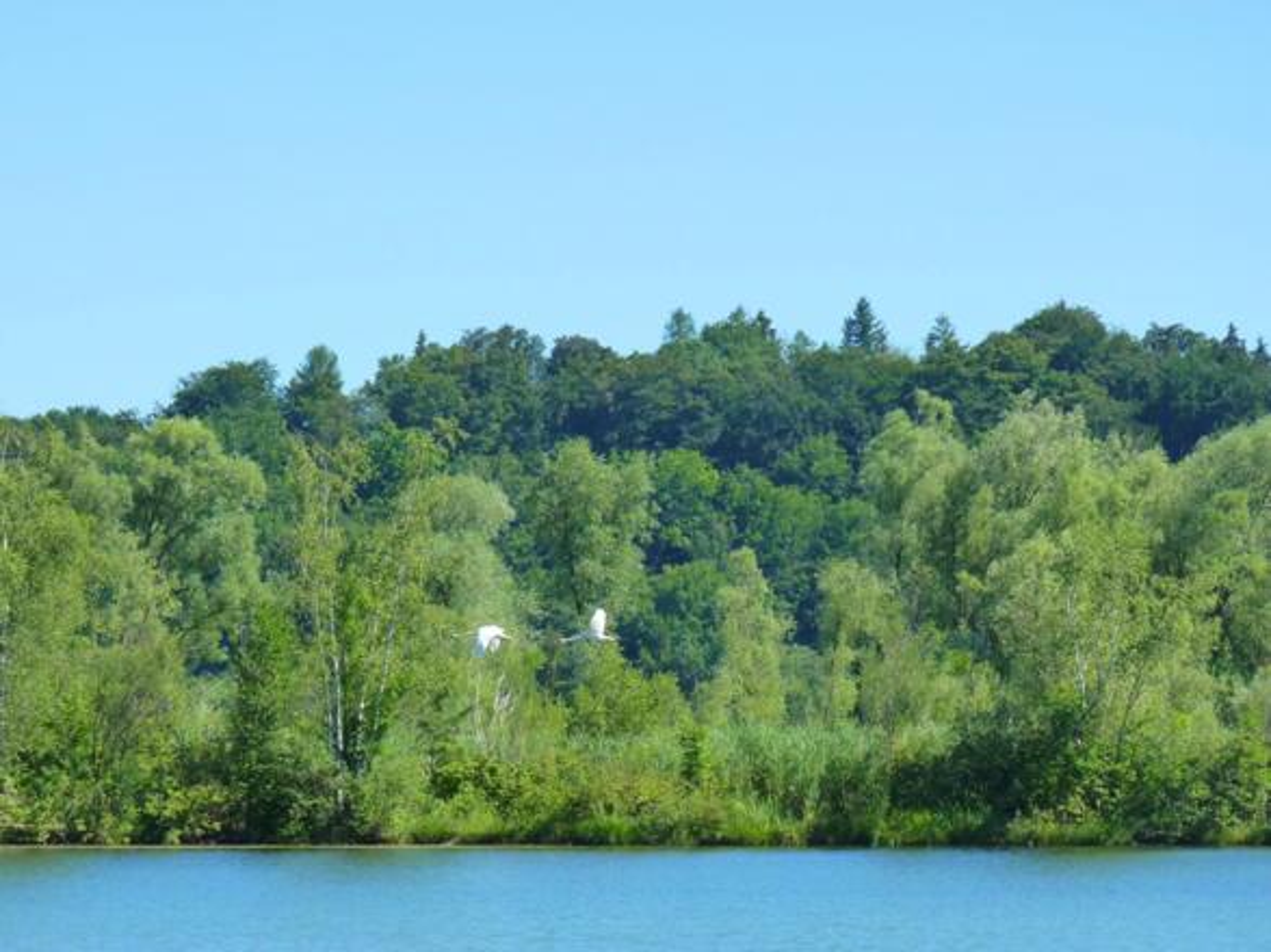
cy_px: 476
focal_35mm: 176
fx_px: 6461
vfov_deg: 8.4
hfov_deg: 11.2
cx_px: 636
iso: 200
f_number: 5.6
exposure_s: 1/400
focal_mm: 31.2
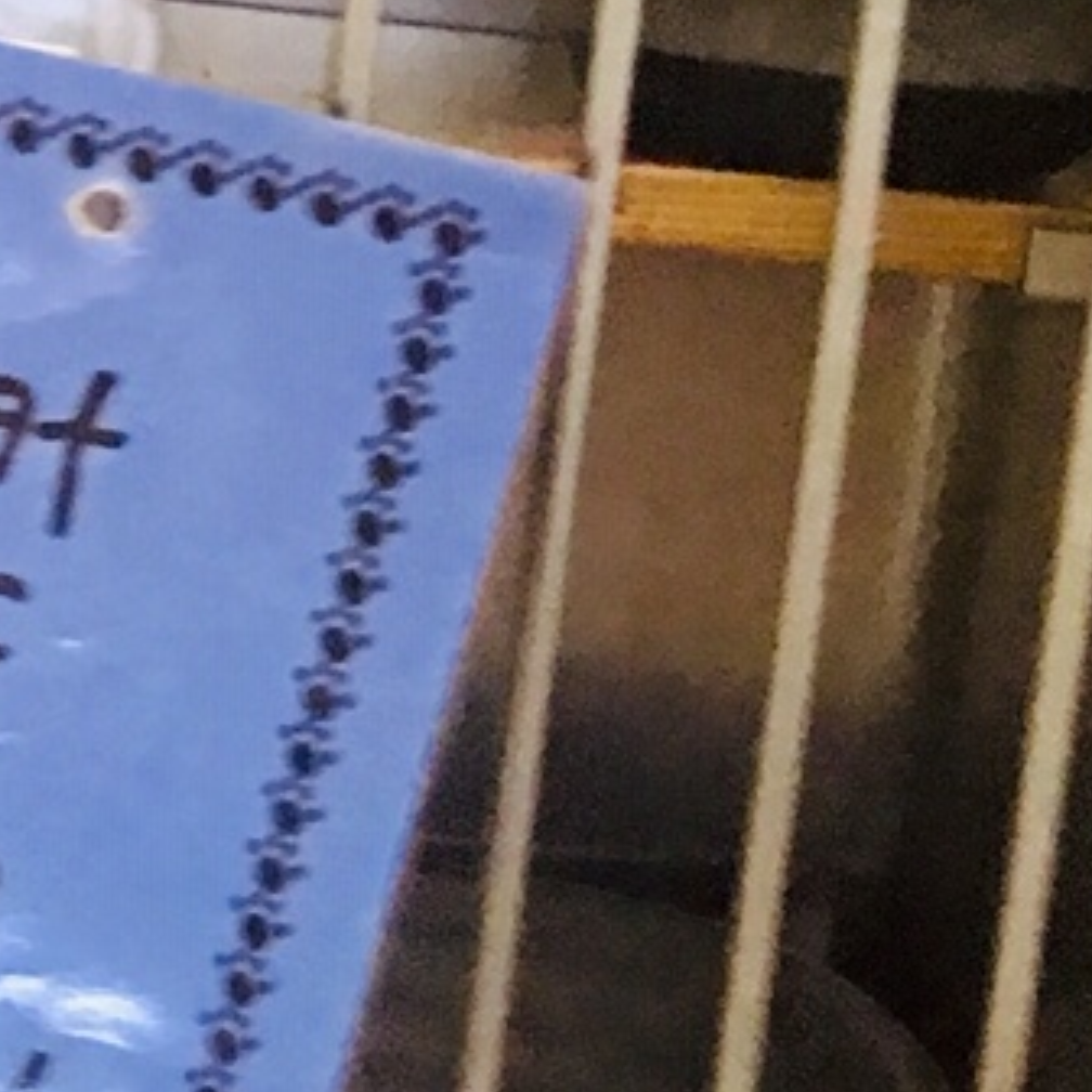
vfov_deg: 11.3
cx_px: -1934
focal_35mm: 154
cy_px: 247
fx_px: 5496
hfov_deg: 9.4
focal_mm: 4.15
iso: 80
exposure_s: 1/15
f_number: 2.2
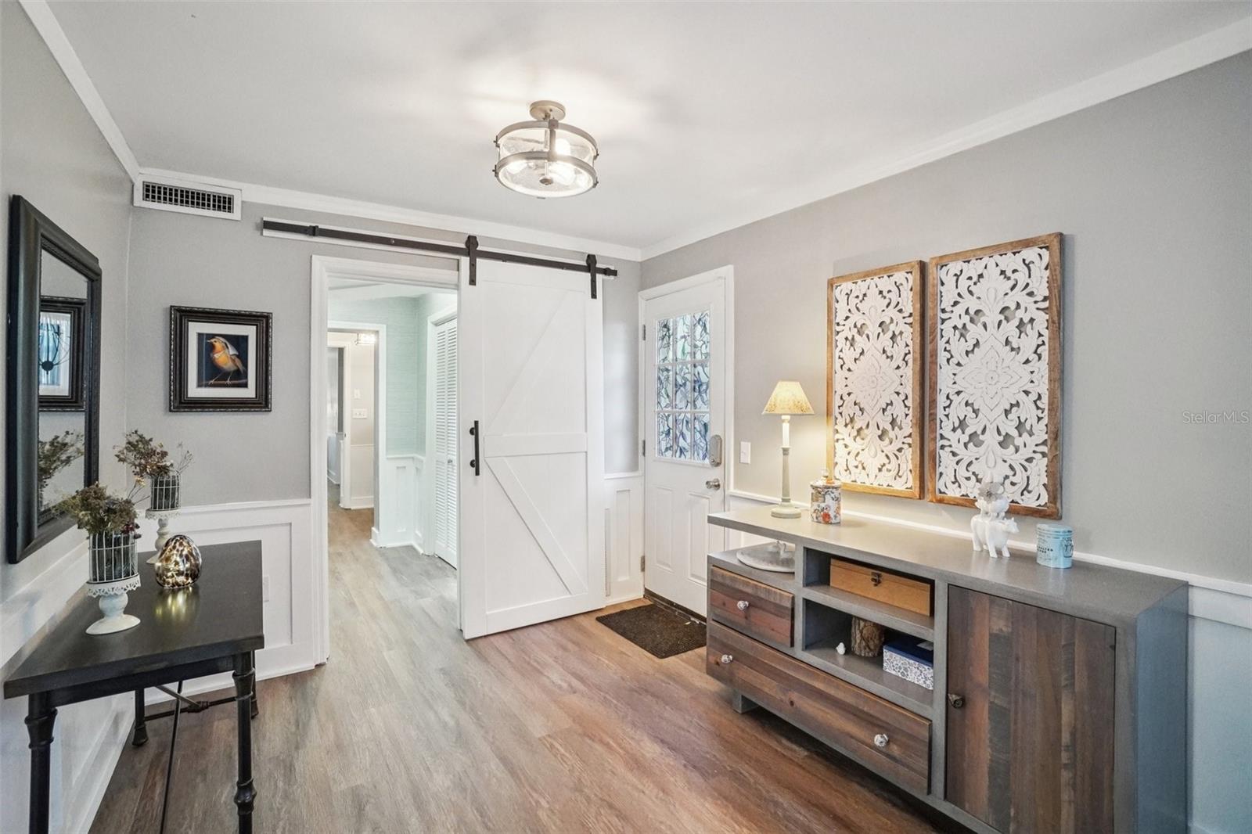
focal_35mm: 15
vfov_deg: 77.3
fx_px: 522
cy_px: 417
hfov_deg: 100.4
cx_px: 626
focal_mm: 10
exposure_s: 1/30
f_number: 8
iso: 1600
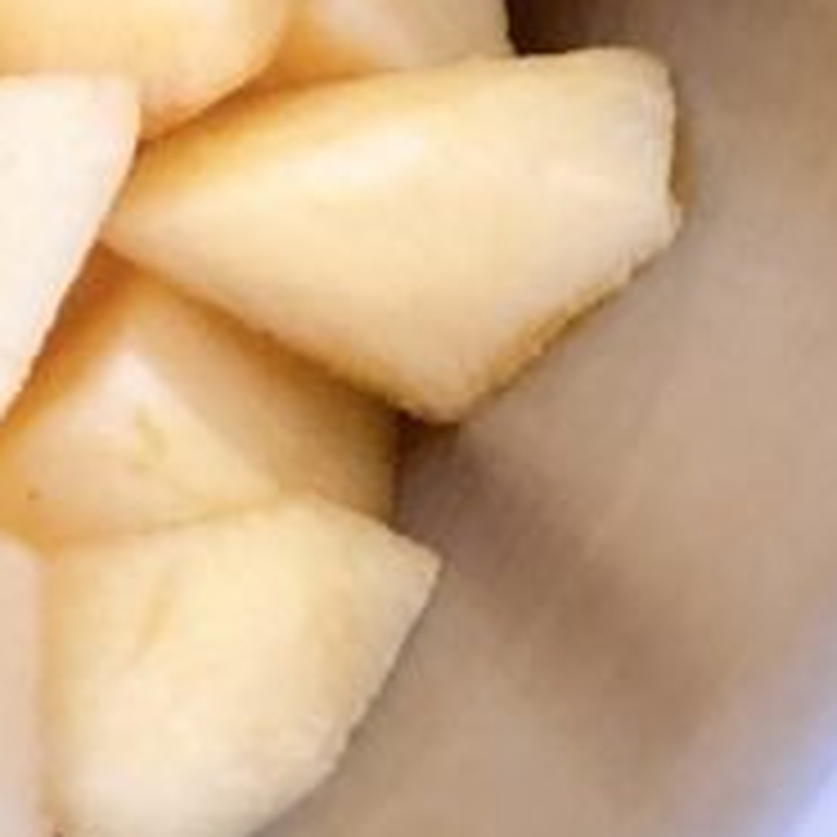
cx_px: -1017
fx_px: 3720
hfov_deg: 11.2
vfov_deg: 12.2
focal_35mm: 136
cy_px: -436
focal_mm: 3.99
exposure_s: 1/60
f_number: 1.8
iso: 200
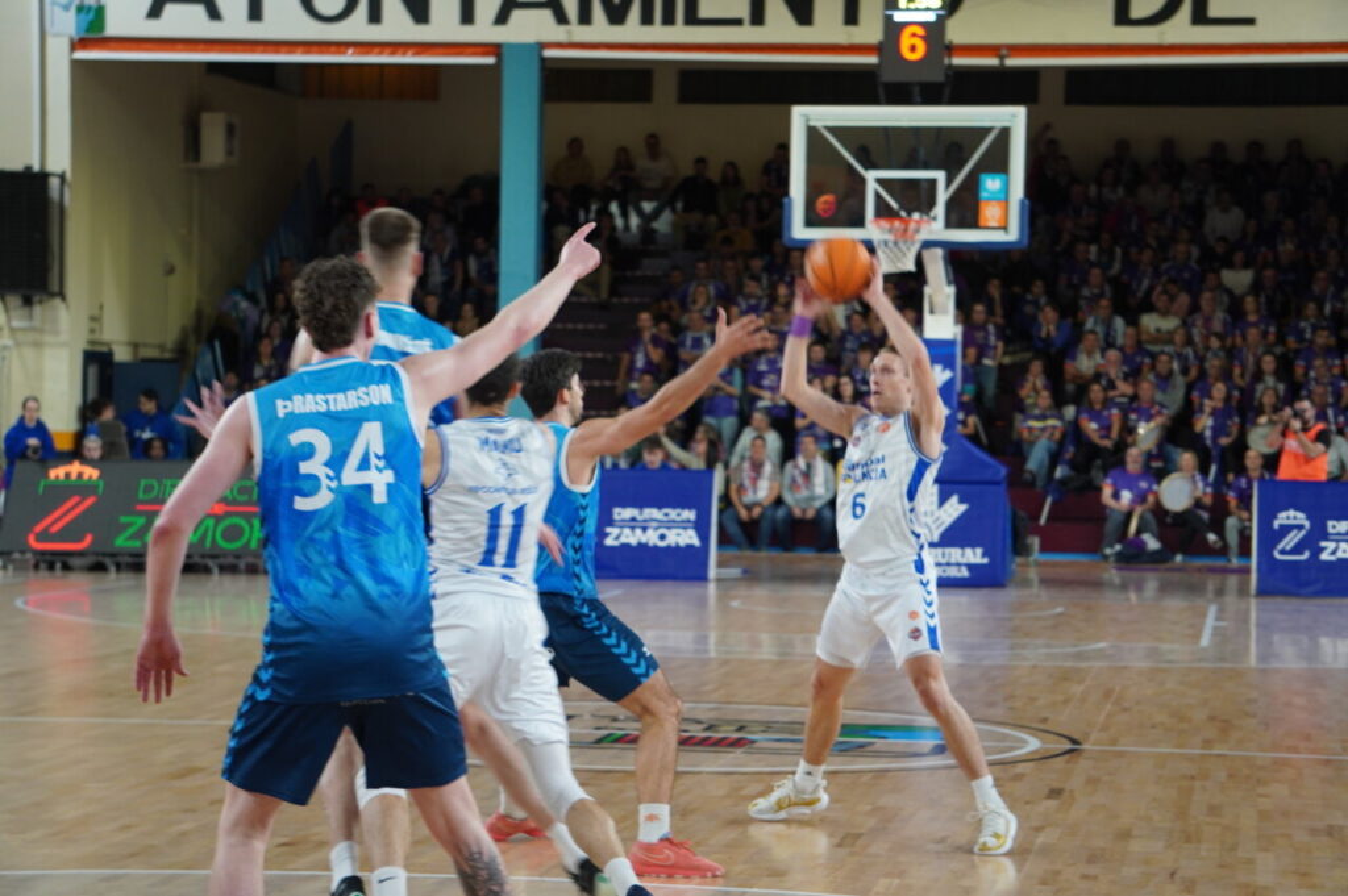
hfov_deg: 20.0
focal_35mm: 102
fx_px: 3816
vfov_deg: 13.4
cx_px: 674
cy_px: 448
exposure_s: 1/160
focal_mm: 68
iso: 640
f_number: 5
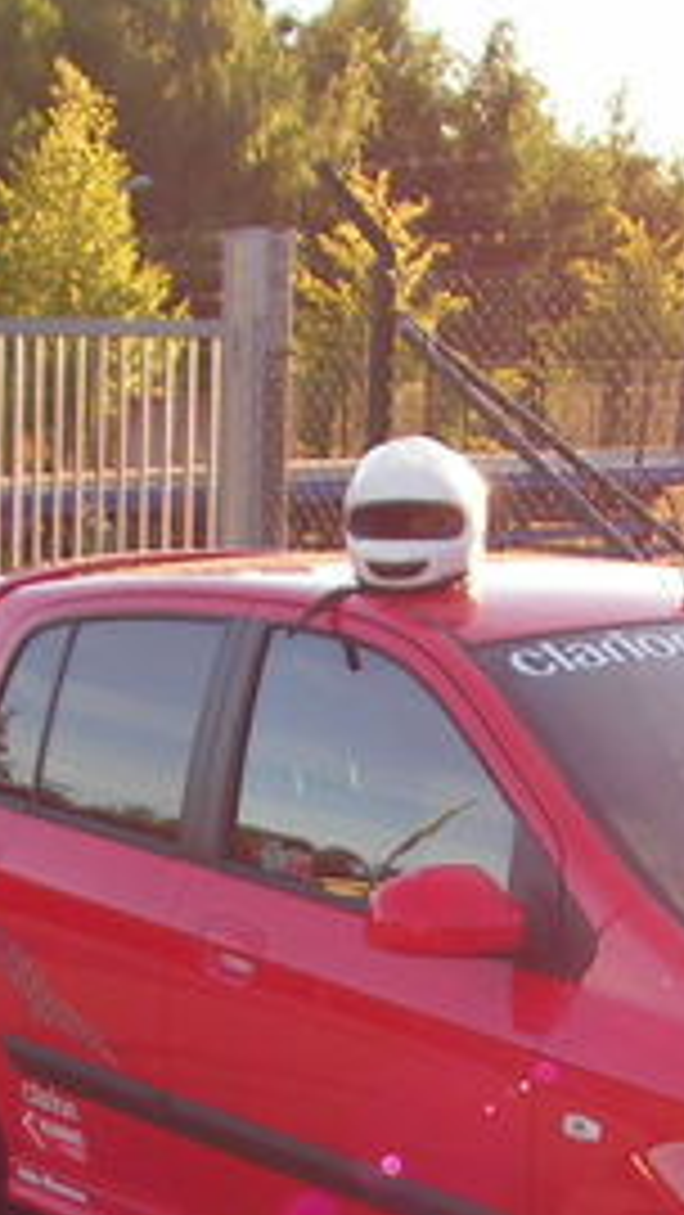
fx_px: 2997
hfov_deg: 12.9
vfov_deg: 22.5
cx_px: 585
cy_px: 1035
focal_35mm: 93
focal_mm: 6
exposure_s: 1/160
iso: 64
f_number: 3.2
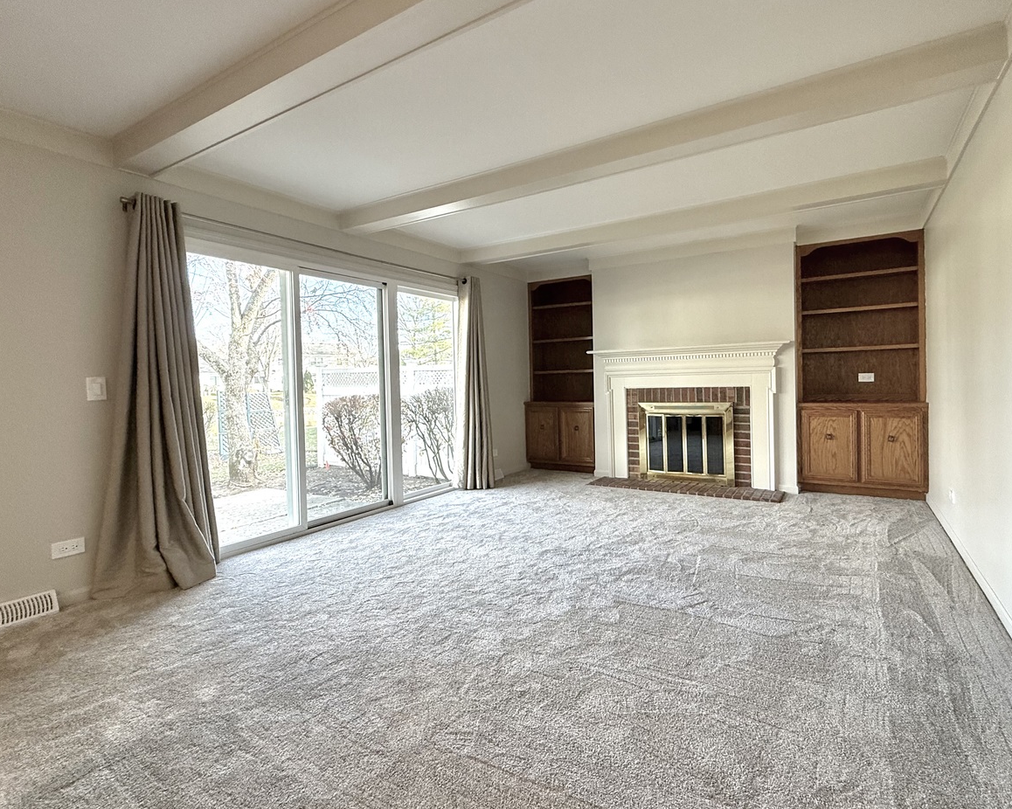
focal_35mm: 17
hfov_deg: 89.2
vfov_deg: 76.9
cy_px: 387
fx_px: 509
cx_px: 569
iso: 160
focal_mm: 2.22
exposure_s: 1/120
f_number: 2.2
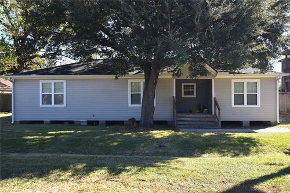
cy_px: 96
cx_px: 145
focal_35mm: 26
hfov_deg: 70.5
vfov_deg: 50.4
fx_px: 205
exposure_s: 1/125
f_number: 5.6
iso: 100
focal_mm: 17
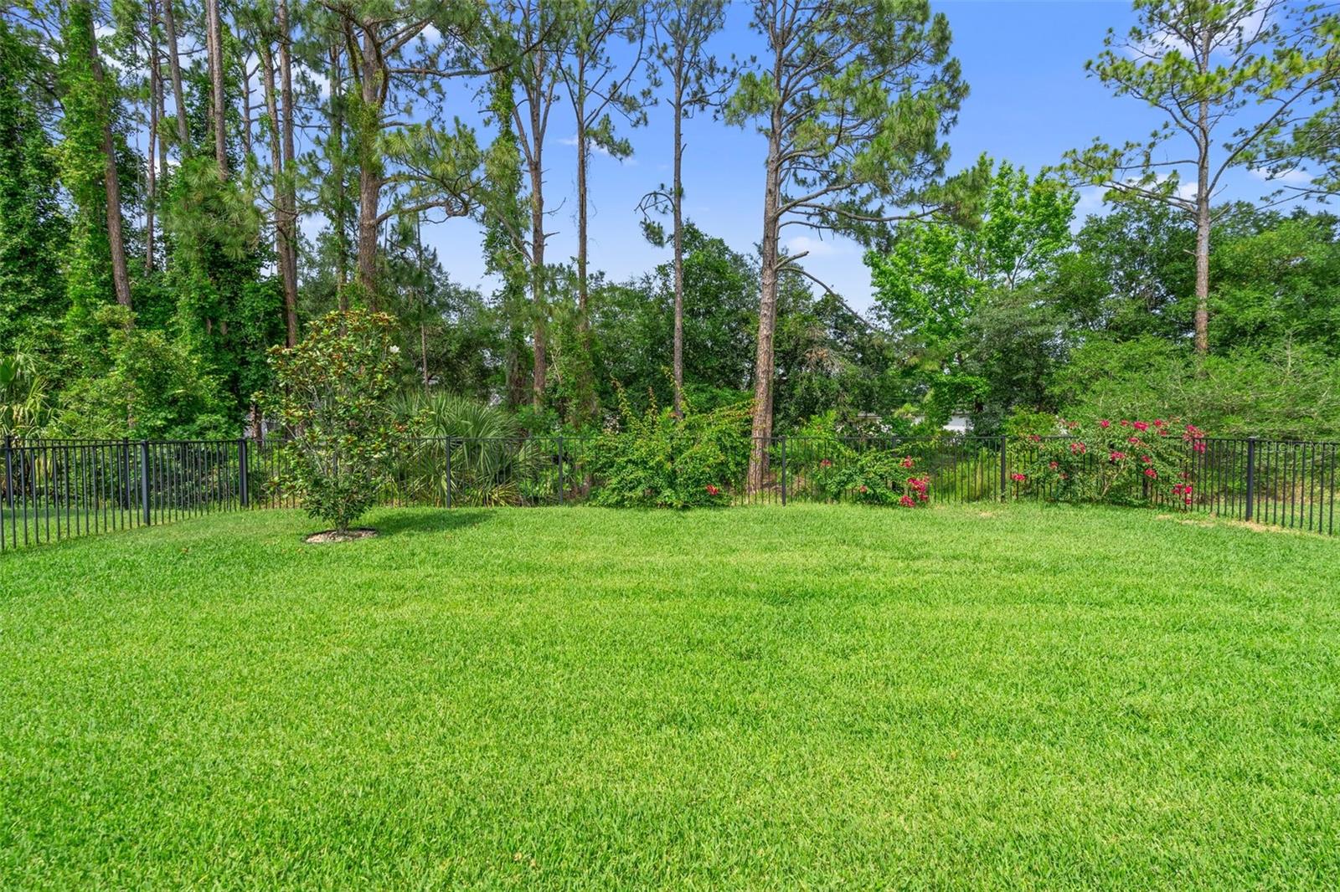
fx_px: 595
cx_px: 670
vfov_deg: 73.7
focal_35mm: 16
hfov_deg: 96.7
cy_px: 446
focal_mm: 16
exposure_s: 1/400
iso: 800
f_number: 8
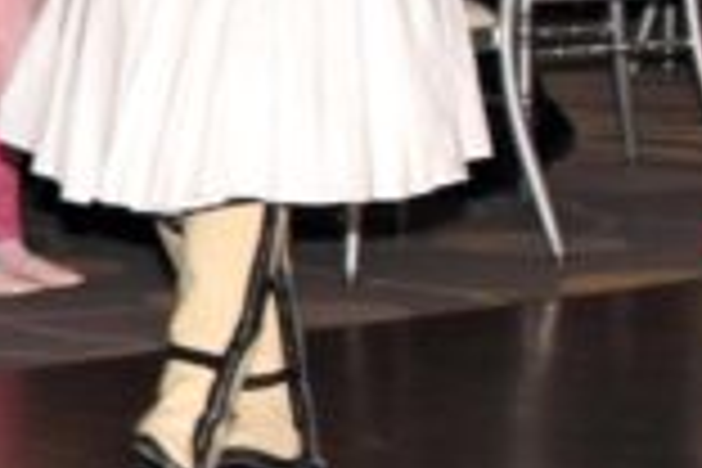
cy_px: 40
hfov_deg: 7.6
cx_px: -1238
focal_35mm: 242
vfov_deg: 5.7
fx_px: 4719
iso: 800
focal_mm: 28
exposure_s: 1/60
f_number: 7.1
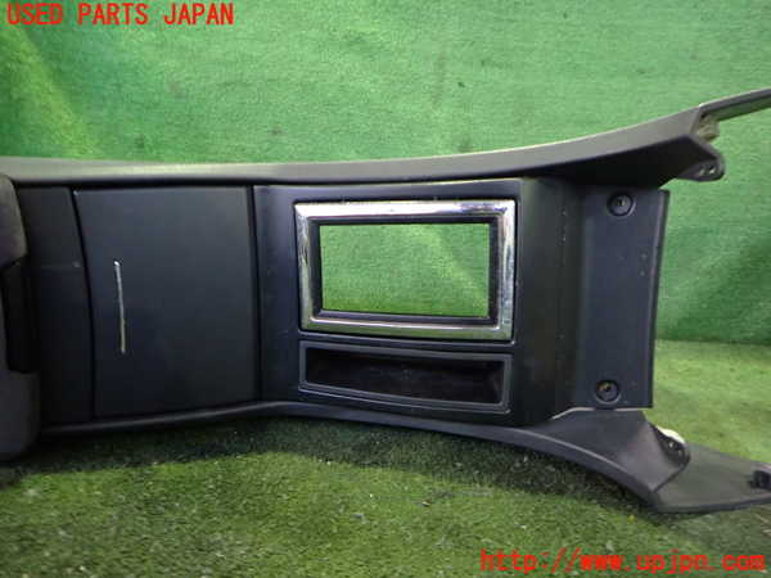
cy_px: 289
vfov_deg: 54.9
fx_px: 557
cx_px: 386
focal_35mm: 25
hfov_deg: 69.4
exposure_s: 1/30
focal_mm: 4.5
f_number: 2
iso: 800
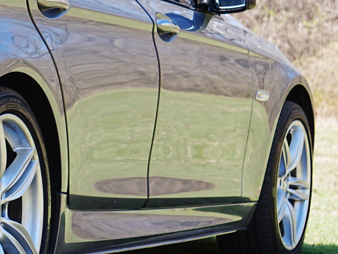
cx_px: -43
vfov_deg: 7.6
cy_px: 106
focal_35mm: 195
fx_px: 1906
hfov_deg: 10.0
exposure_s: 1/125
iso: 100
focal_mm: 55
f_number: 5.6
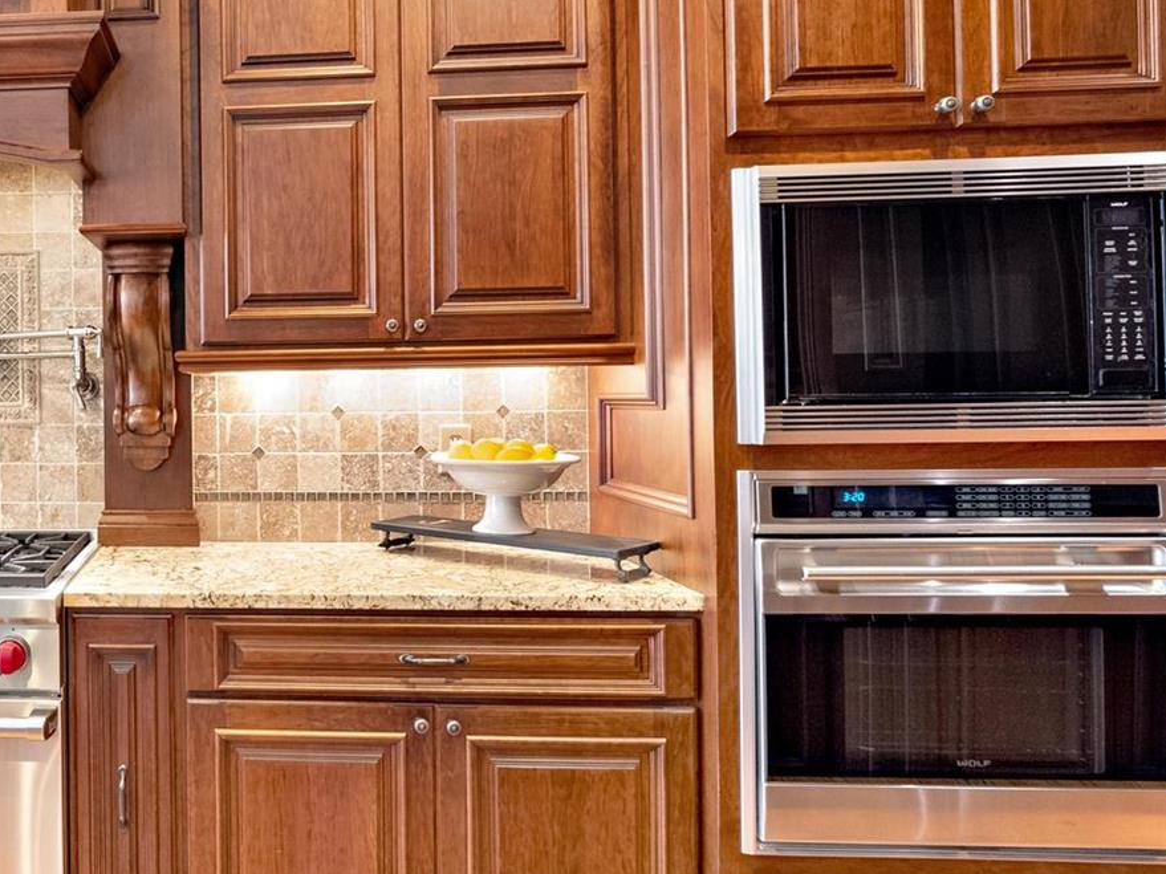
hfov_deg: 56.0
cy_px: 406
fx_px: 943
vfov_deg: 49.7
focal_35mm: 28
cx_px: 146
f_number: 6.3
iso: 800
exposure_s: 1/500
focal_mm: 8
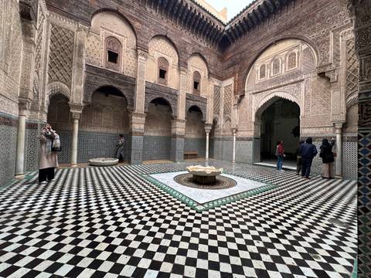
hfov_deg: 102.1
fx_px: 150
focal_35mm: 14
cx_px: 186
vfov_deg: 85.7
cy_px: 139
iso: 125
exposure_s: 1/99
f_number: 2.2
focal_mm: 2.22
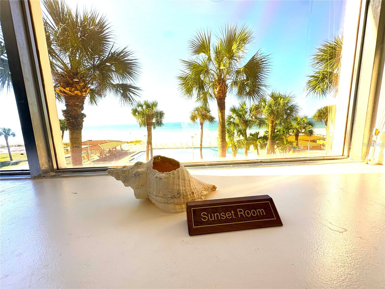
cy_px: 144
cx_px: 192
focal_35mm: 14
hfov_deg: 102.1
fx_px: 156
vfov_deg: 85.7
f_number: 2.2
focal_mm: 2.22
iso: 40
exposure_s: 1/573
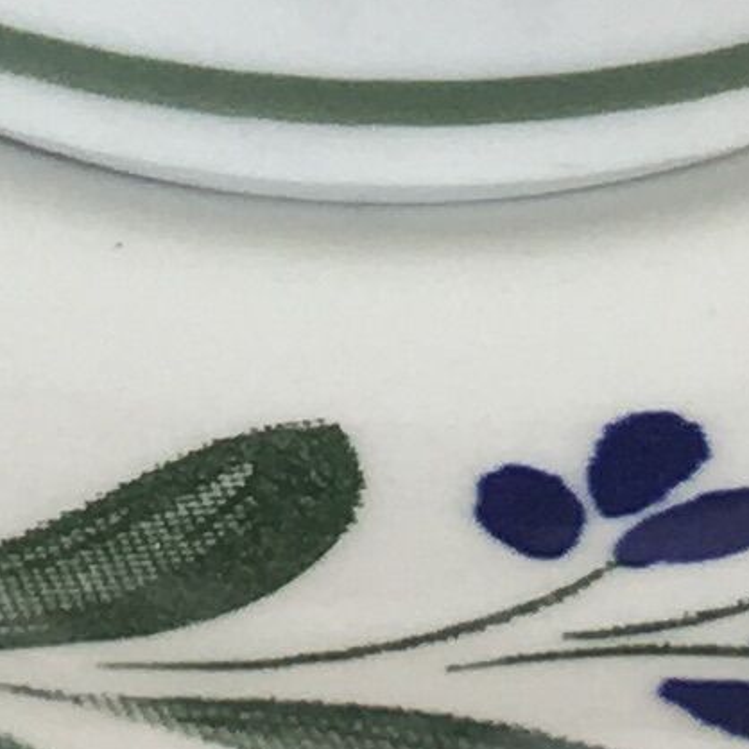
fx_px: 6047
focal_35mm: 247
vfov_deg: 6.7
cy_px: -1131
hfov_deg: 7.1
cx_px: 172
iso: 25
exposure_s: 1/50
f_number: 2.2
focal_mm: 4.15
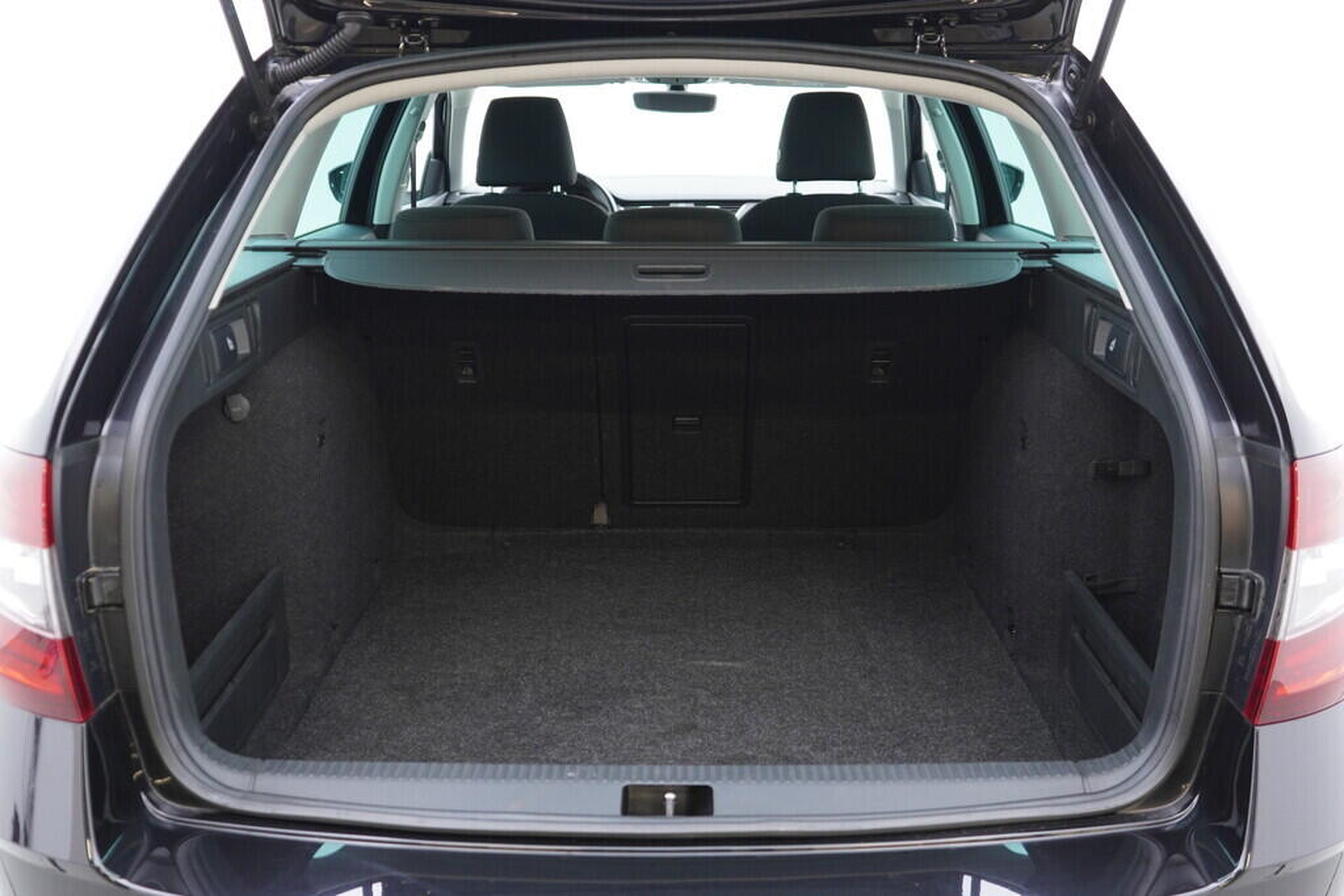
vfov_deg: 36.9
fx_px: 1344
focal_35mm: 36
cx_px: 672
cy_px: 448
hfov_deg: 53.1
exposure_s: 1/40
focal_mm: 24
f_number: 2.8
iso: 320
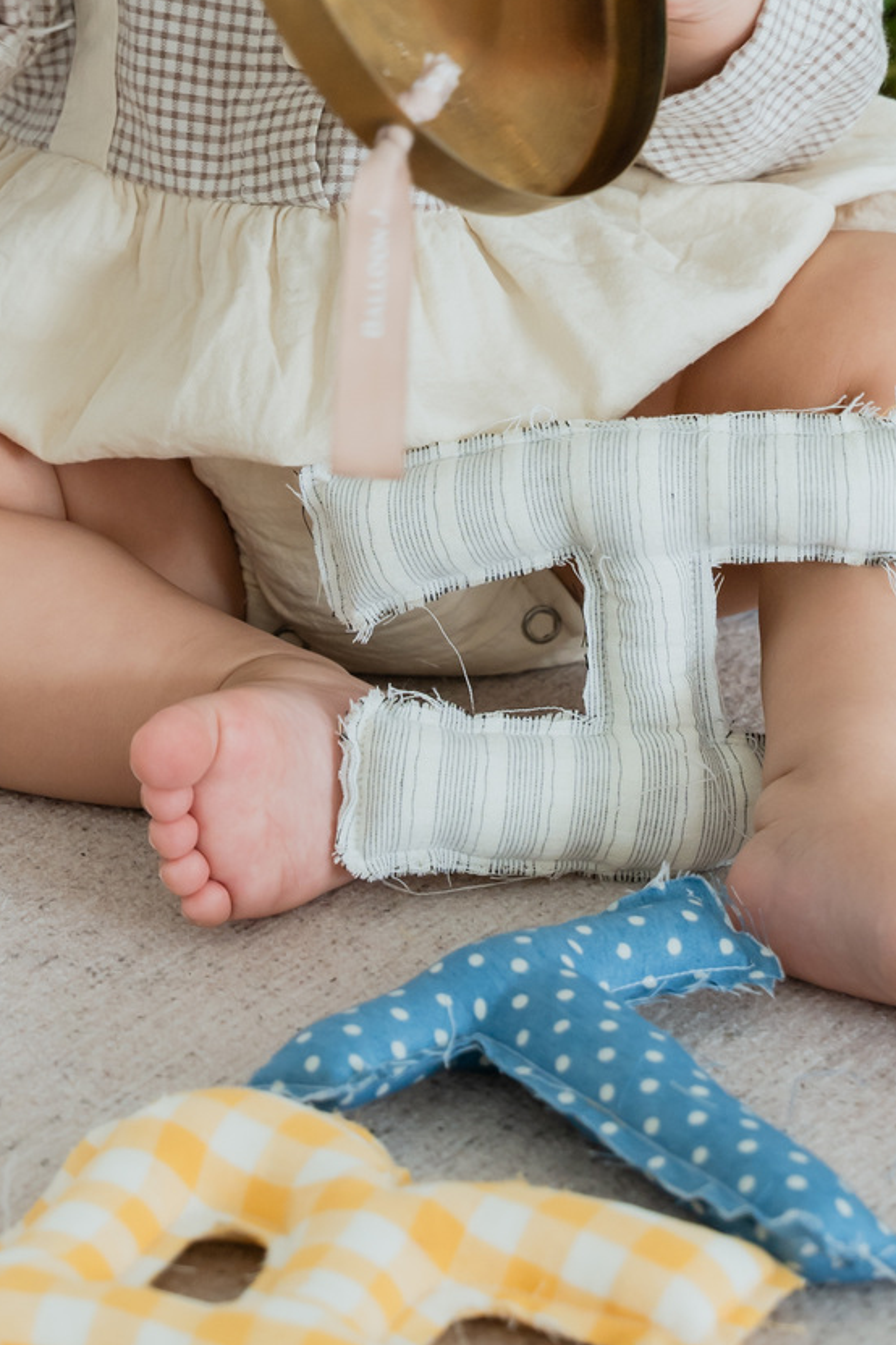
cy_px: -154
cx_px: 493
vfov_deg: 15.3
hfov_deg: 10.5
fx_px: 4853
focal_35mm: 130
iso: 640
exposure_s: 1/200
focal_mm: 45
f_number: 4
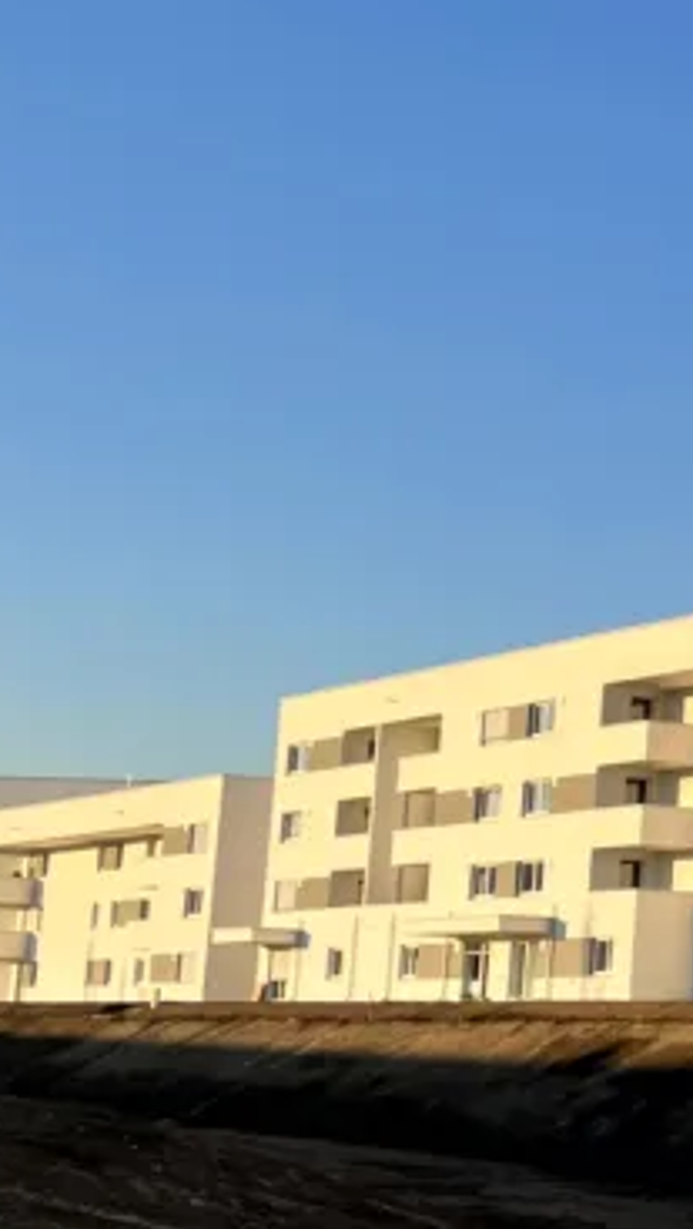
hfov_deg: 13.1
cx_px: 1409
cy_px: 666
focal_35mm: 79
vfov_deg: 26.8
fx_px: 2575
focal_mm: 4.2
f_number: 1.6
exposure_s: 1/2681
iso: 32
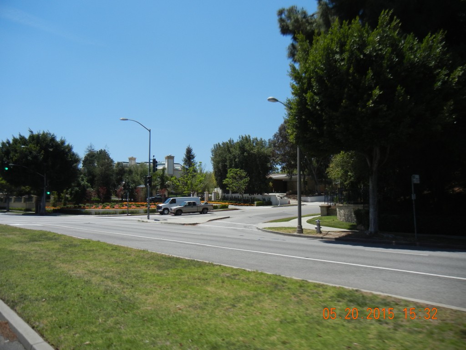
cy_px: 175
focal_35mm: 30
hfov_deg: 60.0
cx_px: 233
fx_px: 404
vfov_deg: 46.8
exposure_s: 1/518
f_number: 7
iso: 160
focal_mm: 5.4
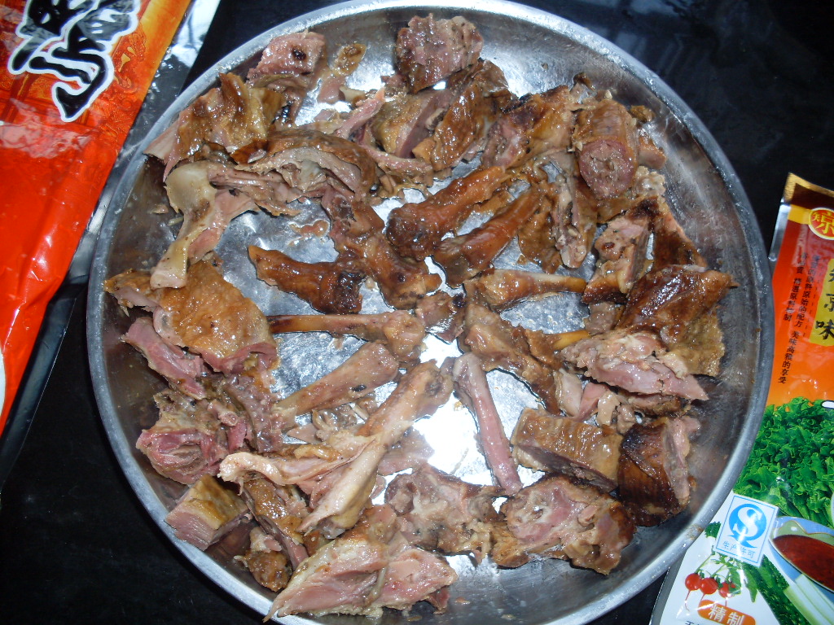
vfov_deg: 37.7
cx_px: 417
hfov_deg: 49.0
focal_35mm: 38
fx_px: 916
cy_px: 312
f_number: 2.8
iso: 100
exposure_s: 1/45
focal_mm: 6.3
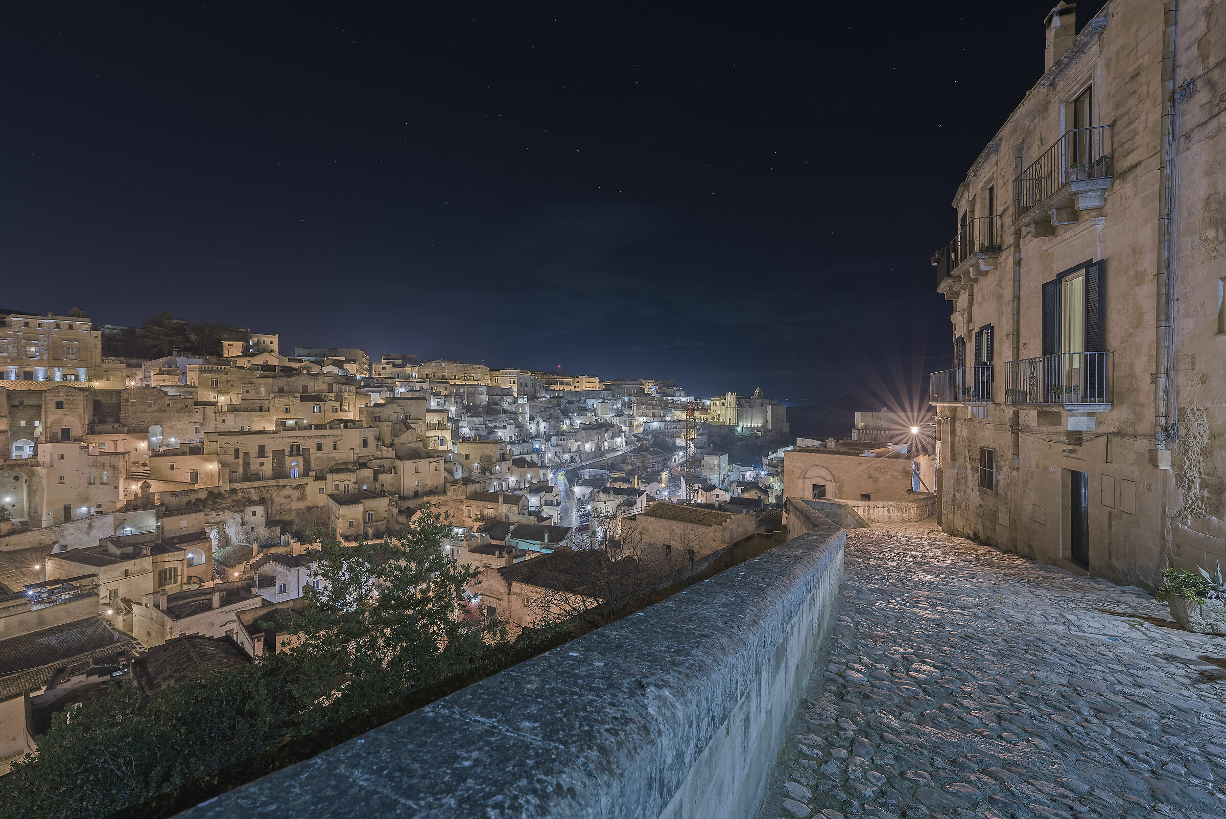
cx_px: 613
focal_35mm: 15
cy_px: 410
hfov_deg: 100.4
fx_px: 511
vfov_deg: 77.4
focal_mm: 15
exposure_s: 1/2
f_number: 7.1
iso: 160
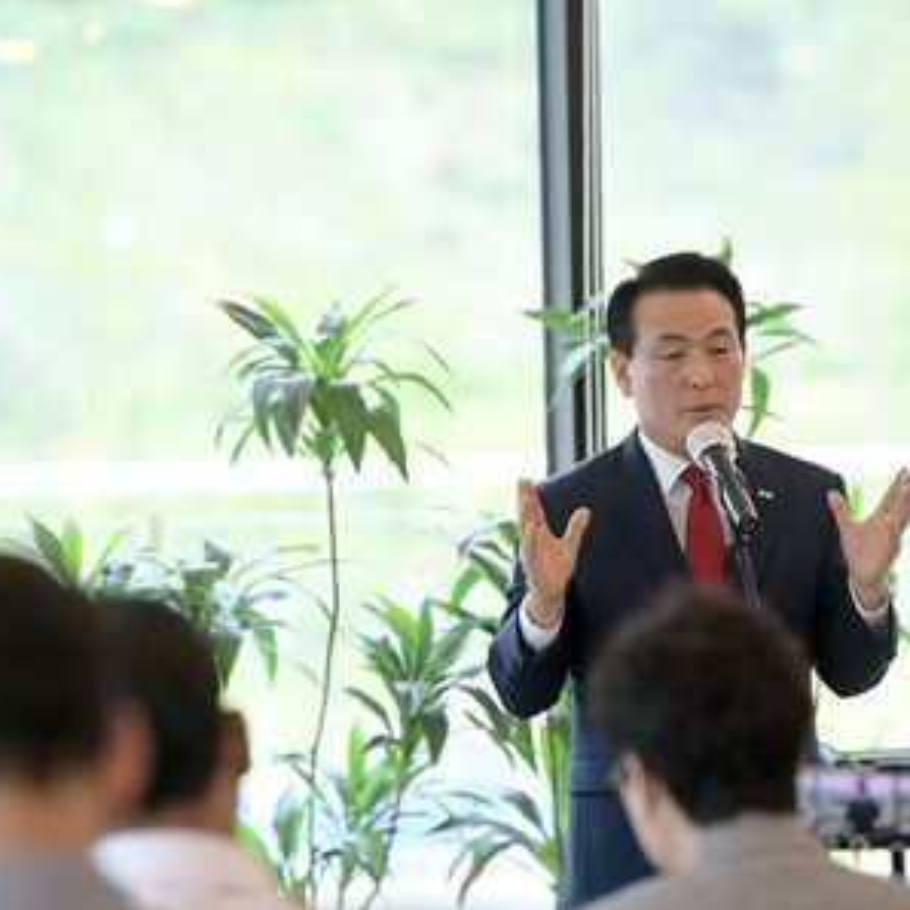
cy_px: 455
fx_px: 6870
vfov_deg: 7.6
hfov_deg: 7.6
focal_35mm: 231
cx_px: 476
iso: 500
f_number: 3.5
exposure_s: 1/200
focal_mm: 180
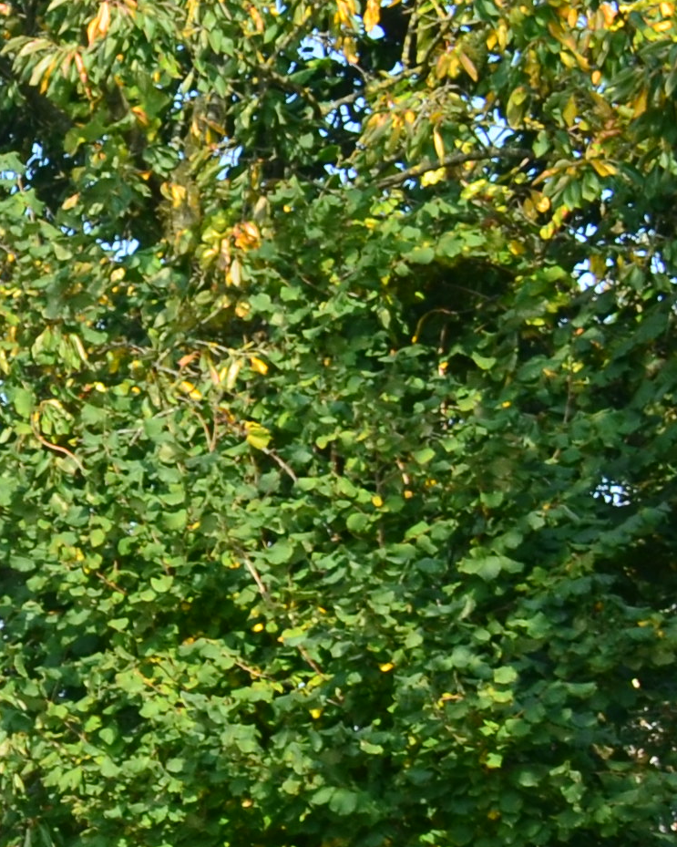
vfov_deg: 12.4
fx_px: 3732
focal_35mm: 149
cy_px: 1177
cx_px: -1131
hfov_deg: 9.0
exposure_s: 1/125
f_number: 11
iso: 200
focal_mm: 20
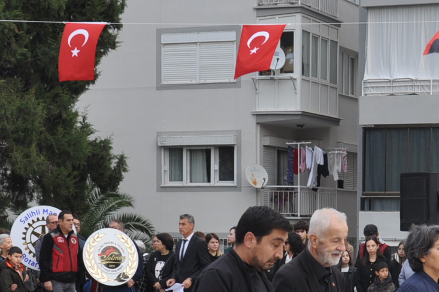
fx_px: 1389
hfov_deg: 17.9
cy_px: 309
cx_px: 318
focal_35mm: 114
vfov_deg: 11.8
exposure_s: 1/60
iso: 200
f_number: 8
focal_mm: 26
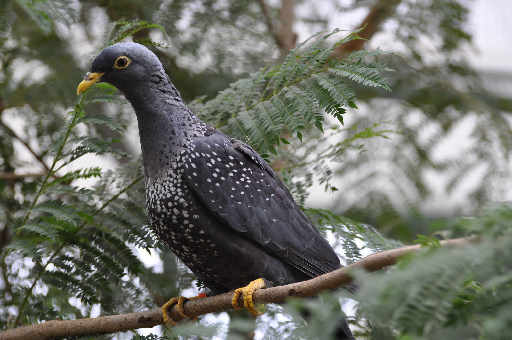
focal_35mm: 188
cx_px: 256
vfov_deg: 7.3
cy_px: 170
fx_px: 2664
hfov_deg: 11.0
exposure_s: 1/250
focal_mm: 125
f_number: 4.8
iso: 500
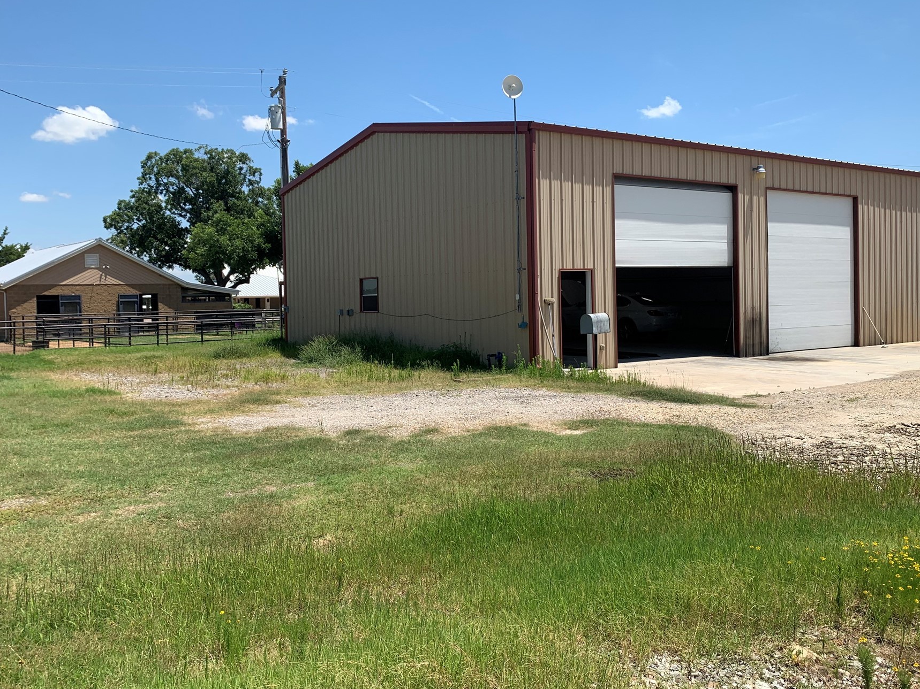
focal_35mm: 31
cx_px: 454
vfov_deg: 45.4
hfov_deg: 58.4
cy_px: 319
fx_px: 824
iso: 25
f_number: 1.8
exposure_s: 1/2160
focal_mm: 4.25
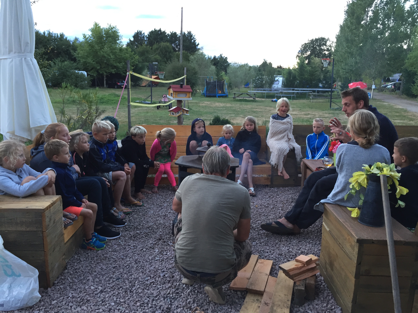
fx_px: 350
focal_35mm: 29
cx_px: 209
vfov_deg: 48.2
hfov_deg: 61.7
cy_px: 156
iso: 100
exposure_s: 1/33
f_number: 2.2
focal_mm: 4.15
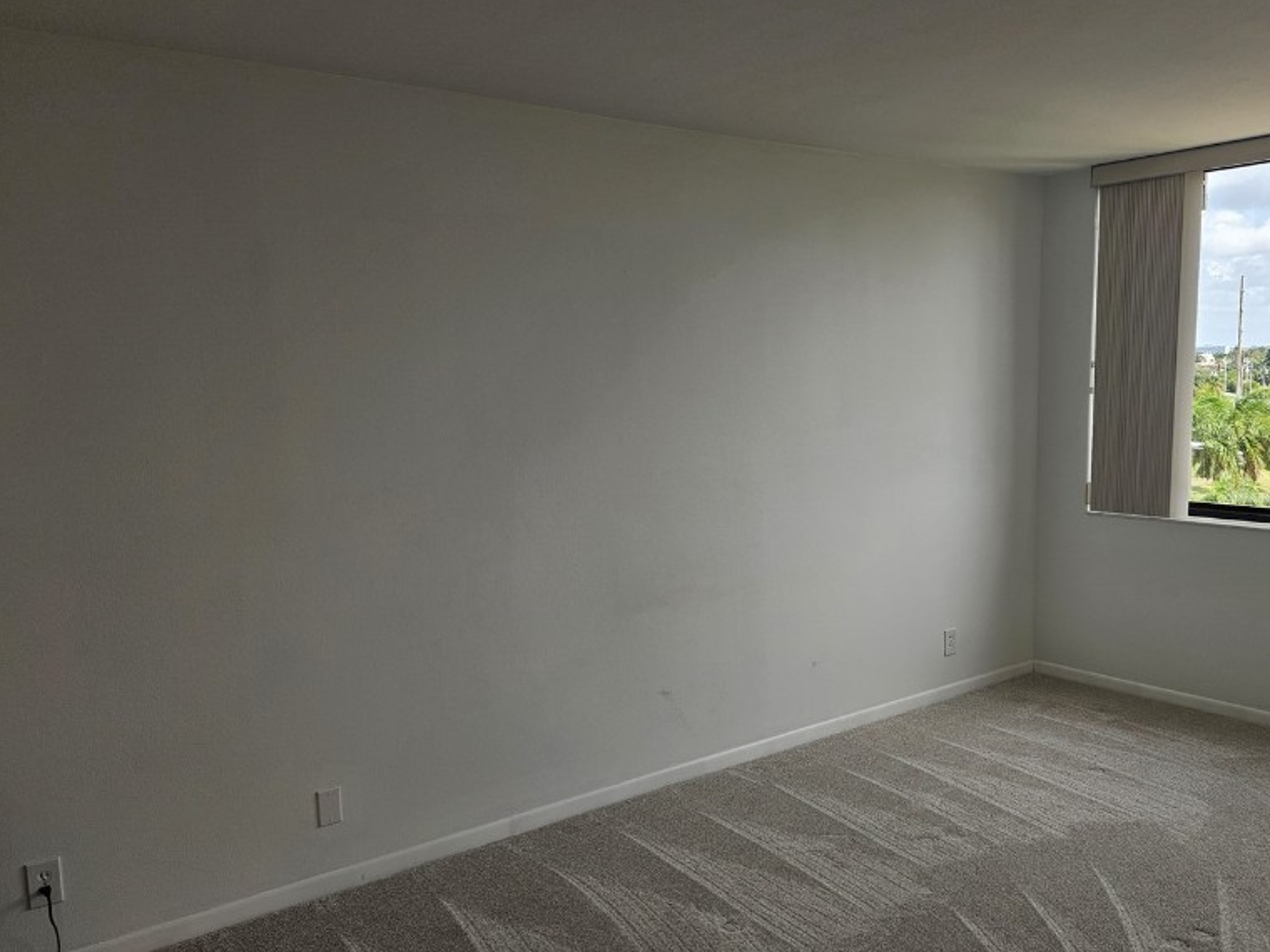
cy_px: 524
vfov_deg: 45.4
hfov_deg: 57.8
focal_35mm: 31
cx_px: 769
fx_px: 1137
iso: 25
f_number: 1.8
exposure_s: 1/227
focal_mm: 5.4
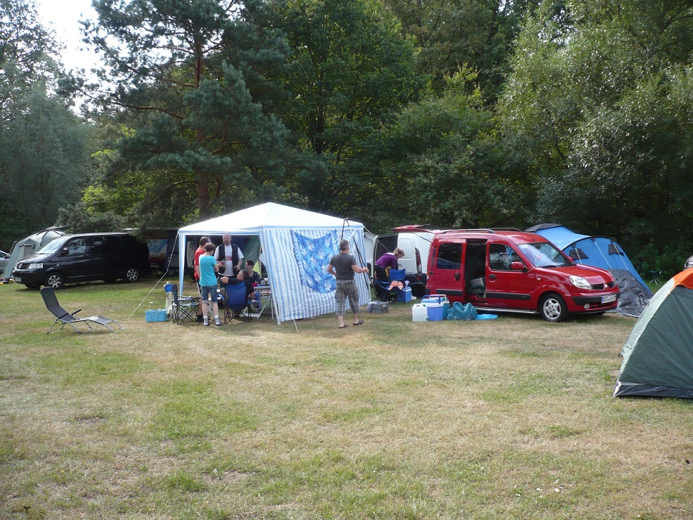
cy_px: 260
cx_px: 346
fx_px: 701
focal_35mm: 35
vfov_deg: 40.7
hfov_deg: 52.6
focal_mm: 5.8
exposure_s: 1/320
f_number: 2.8
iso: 100
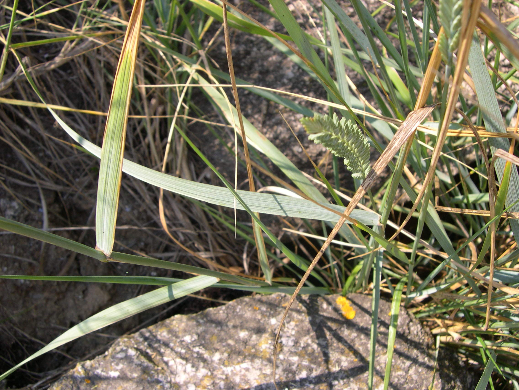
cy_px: 195
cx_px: 260
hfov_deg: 49.0
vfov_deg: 37.7
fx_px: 570
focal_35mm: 38
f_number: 7.6
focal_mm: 8
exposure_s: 1/84
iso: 100
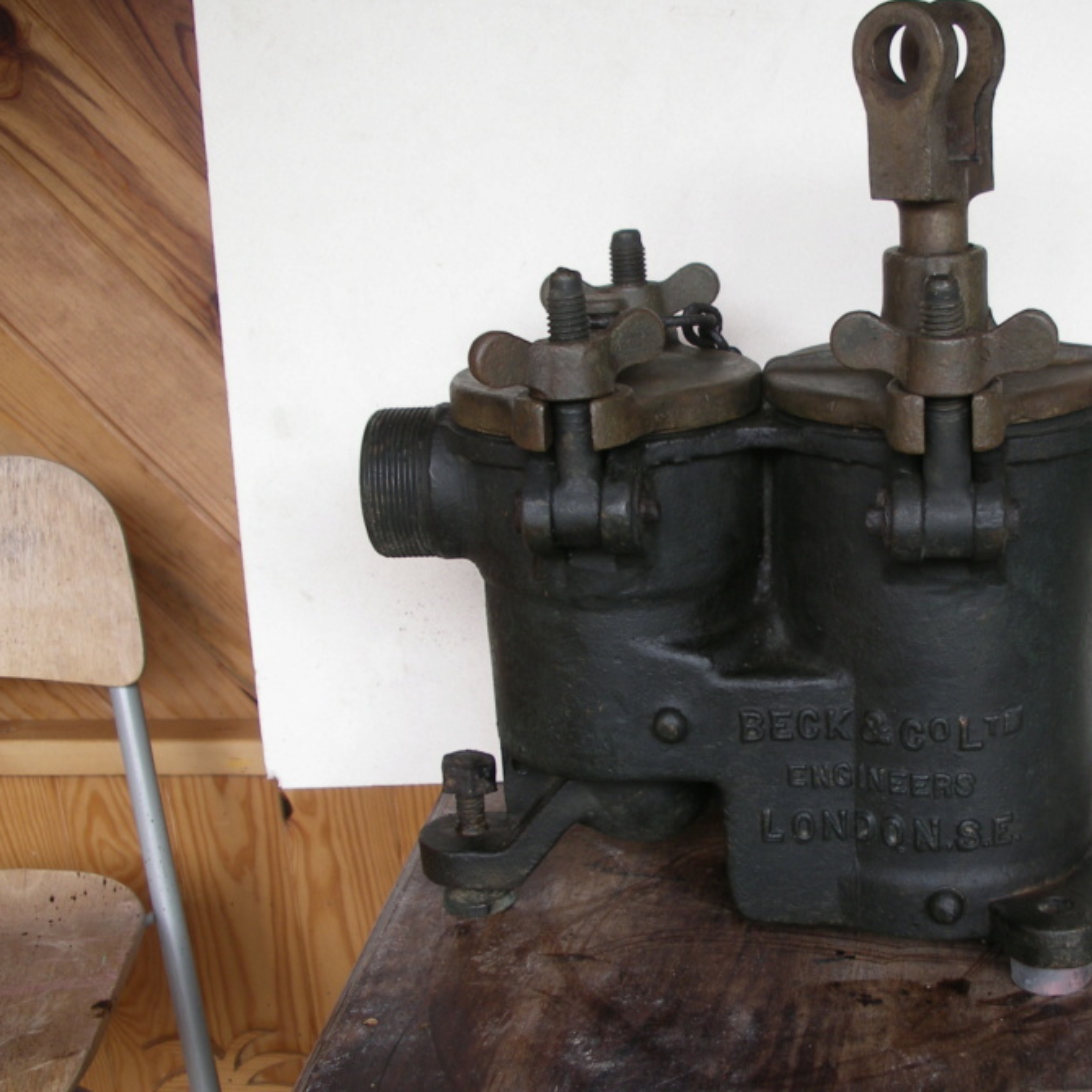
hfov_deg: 33.6
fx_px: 1785
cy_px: 610
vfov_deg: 34.0
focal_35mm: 50
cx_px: 763
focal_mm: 7.8
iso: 80
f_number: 2.8
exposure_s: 1/50
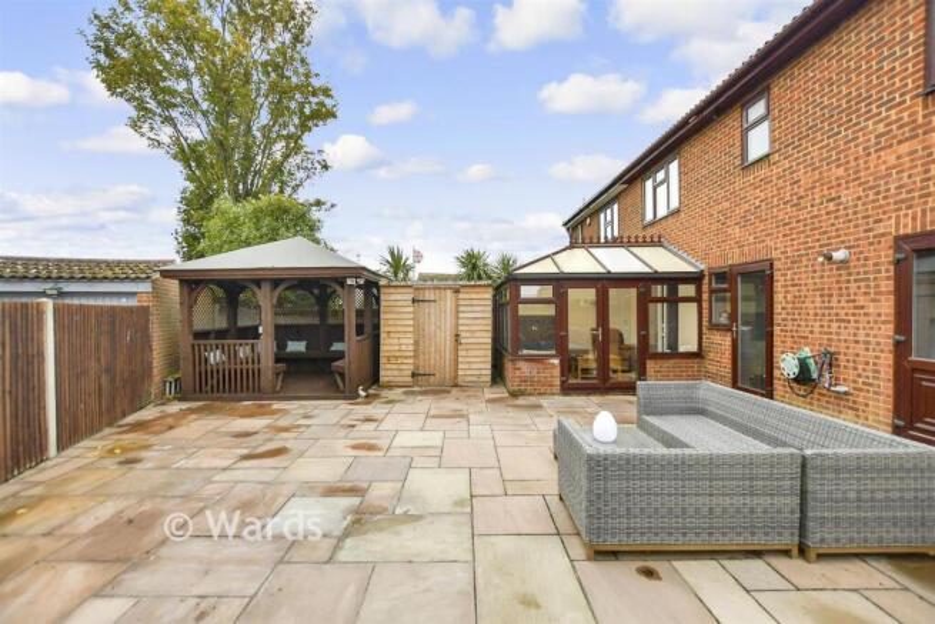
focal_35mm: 15
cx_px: 468
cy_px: 312
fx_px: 390
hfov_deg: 100.4
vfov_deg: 77.4
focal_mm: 10
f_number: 3.5
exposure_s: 1/2000
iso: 640
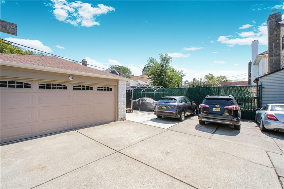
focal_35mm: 15
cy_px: 94
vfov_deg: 77.3
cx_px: 142
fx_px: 118
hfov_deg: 100.4
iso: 100
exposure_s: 1/100
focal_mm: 10
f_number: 10
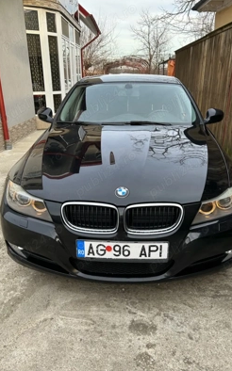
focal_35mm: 28
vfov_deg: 66.5
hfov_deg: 44.5
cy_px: 186
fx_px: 283
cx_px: 124
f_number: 1.5
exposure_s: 1/217
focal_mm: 5.7
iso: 40
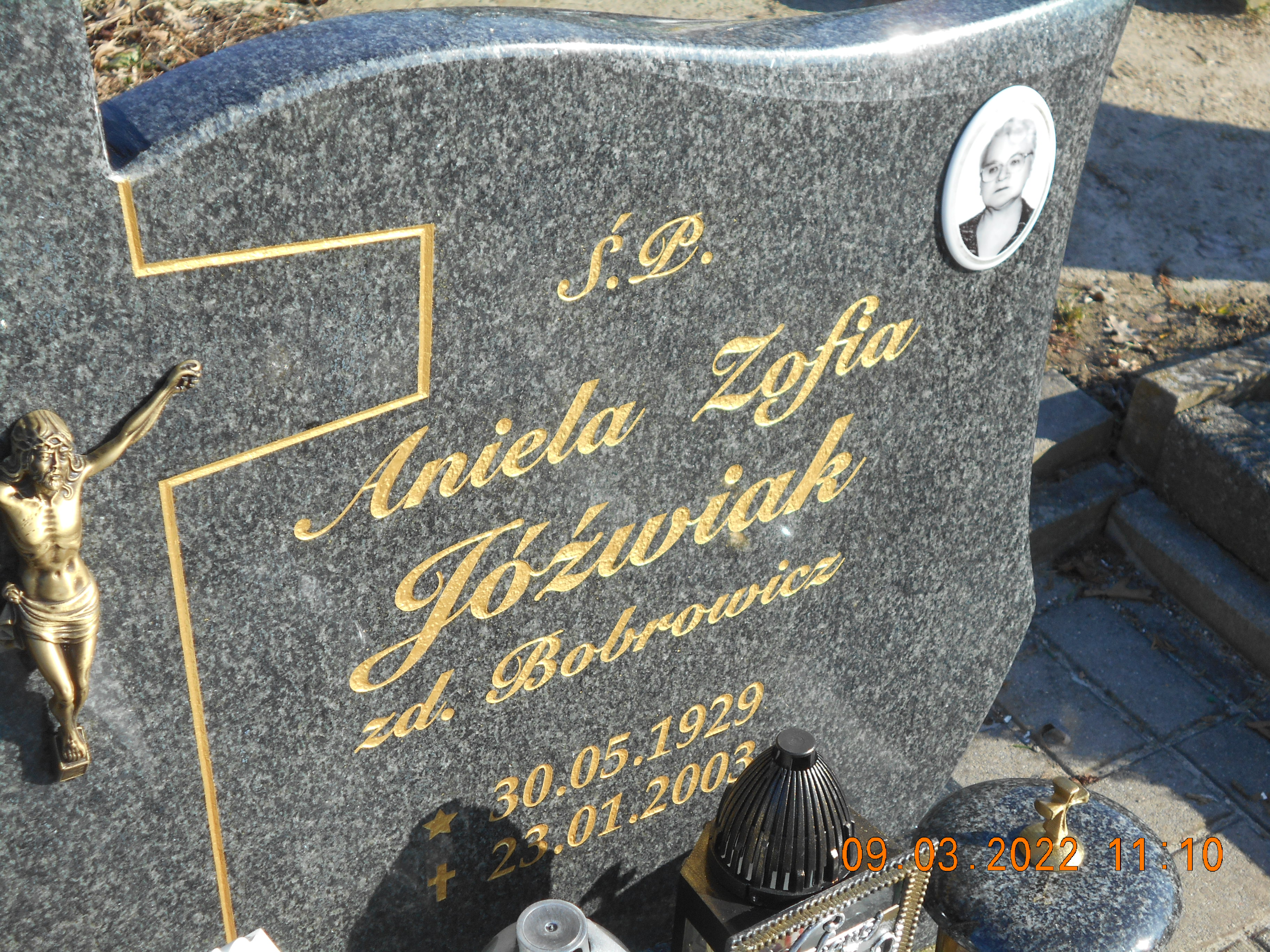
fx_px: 2128
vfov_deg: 25.2
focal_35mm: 58
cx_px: 635
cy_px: 476
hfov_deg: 33.2
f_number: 4.9
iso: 80
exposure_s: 1/250
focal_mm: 10
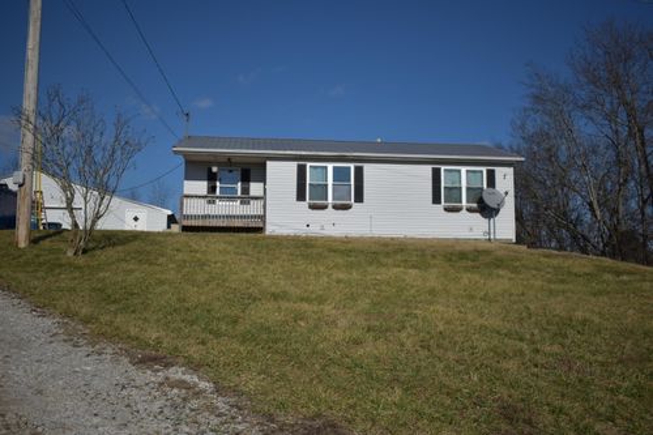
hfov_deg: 53.1
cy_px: 218
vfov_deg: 36.8
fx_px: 653
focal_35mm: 36
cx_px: 326
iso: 100
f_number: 4
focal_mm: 24
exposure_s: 1/2500
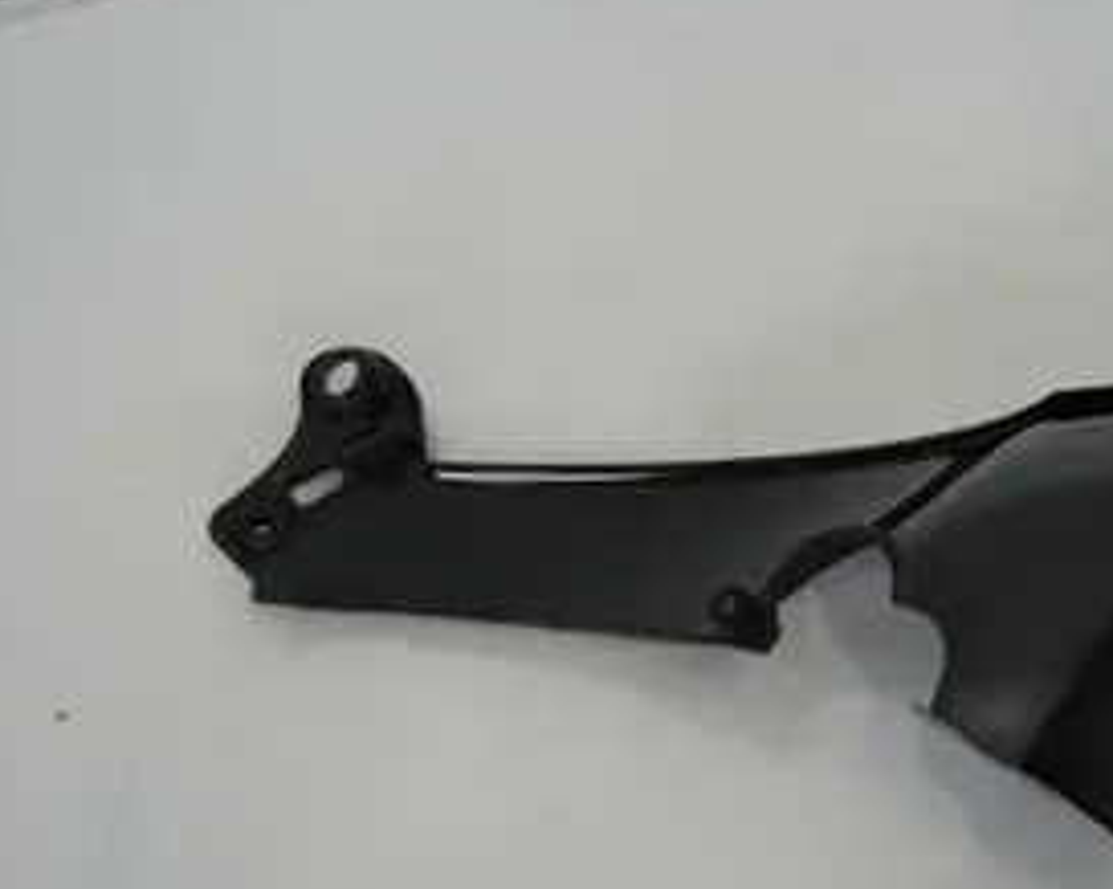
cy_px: 449
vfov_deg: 27.1
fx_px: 1843
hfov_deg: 31.8
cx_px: 1025
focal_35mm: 56
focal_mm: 20
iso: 400
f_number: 4.5
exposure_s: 1/80
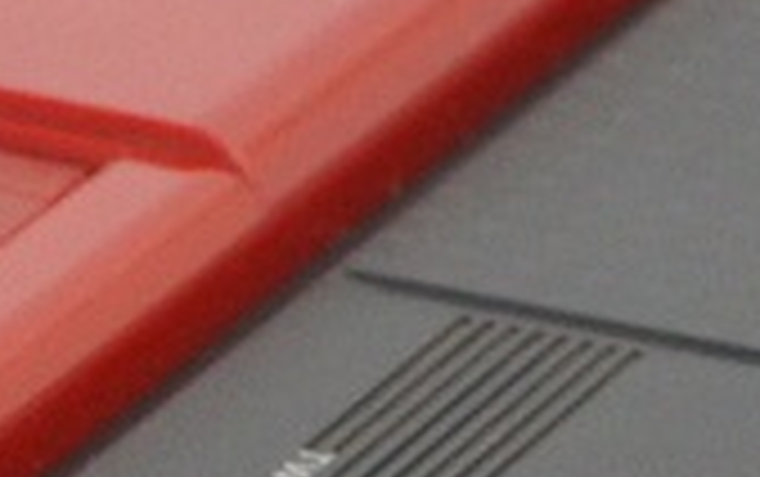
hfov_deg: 3.9
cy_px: 490
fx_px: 11237
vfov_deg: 2.4
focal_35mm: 542
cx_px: -373
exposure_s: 1/80
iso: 1000
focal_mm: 50
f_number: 6.3
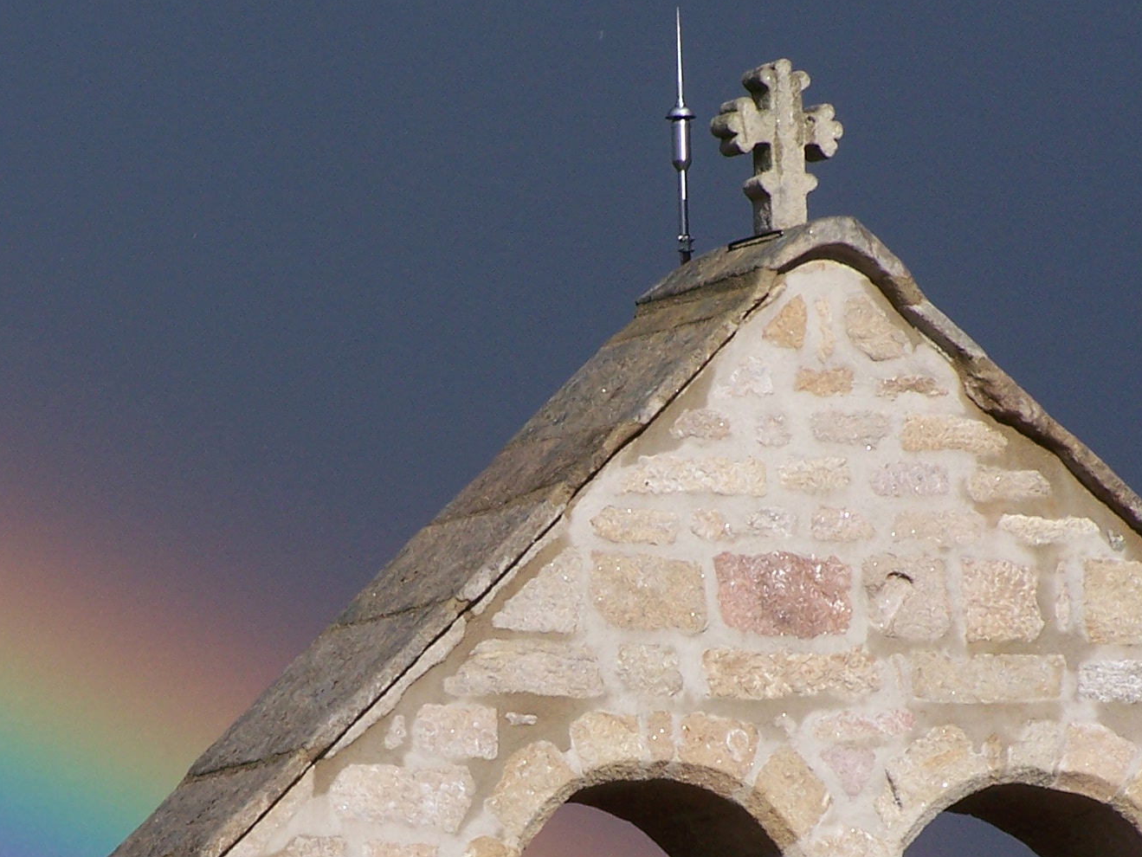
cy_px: 750
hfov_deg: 5.4
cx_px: 503
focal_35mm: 369
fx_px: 12177
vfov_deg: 4.0
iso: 80
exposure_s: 1/750
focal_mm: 31.3
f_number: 4.5
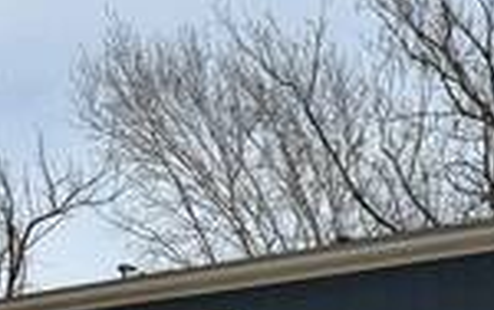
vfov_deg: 14.1
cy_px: 465
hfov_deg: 23.6
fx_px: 1172
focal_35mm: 87
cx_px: 148
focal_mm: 6.76
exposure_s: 1/6711
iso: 80
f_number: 1.78
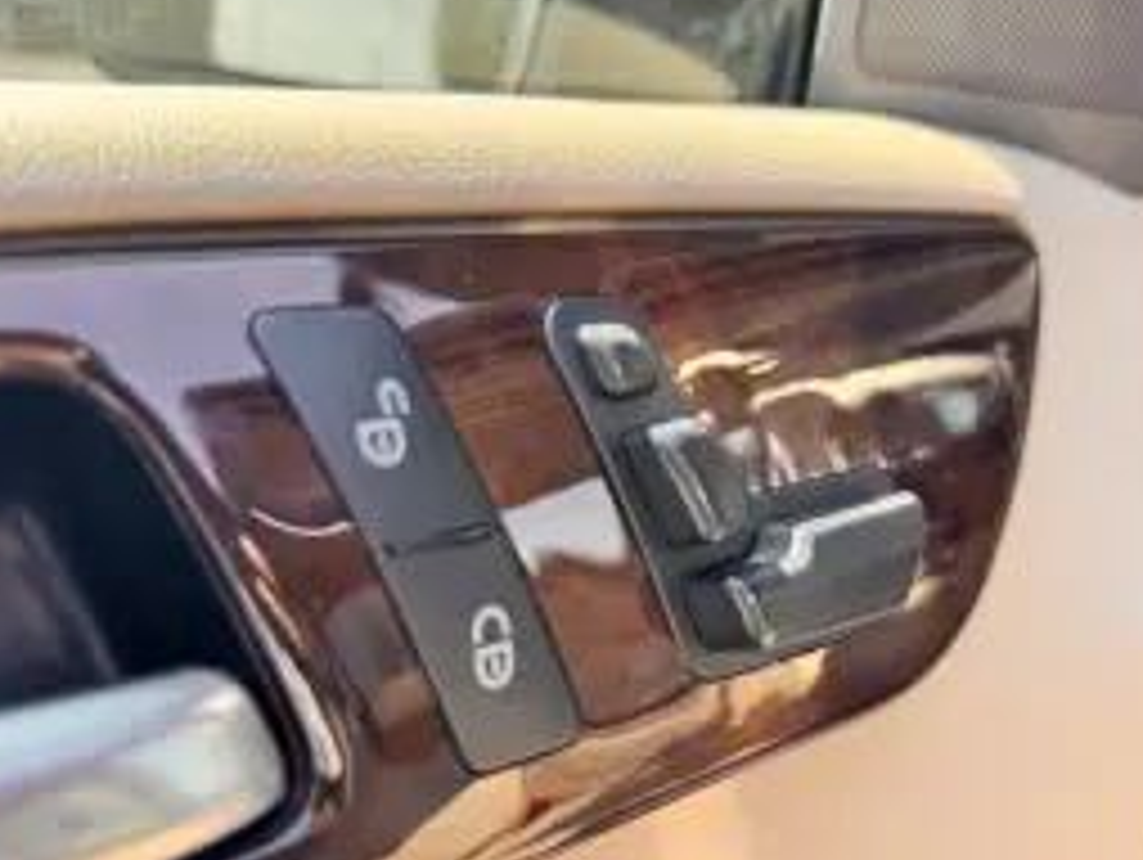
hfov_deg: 53.9
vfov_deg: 41.8
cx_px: 544
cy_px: 464
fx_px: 1124
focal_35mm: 34
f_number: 1.78
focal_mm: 6.76
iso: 80
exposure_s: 1/439
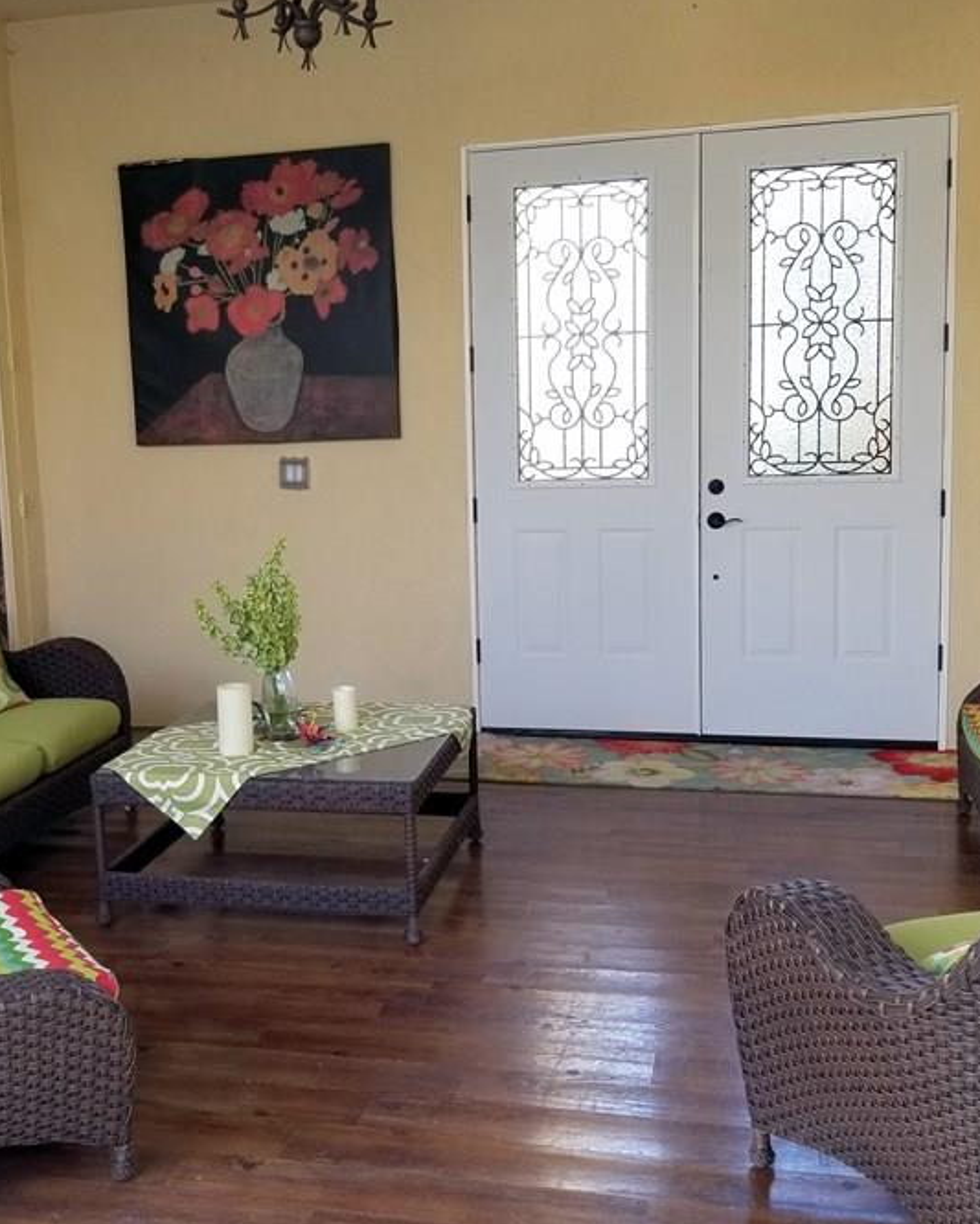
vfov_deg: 46.8
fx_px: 1414
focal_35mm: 39
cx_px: 346
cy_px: 577
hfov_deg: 37.9
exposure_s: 1/60
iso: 64
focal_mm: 4.3
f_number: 1.7
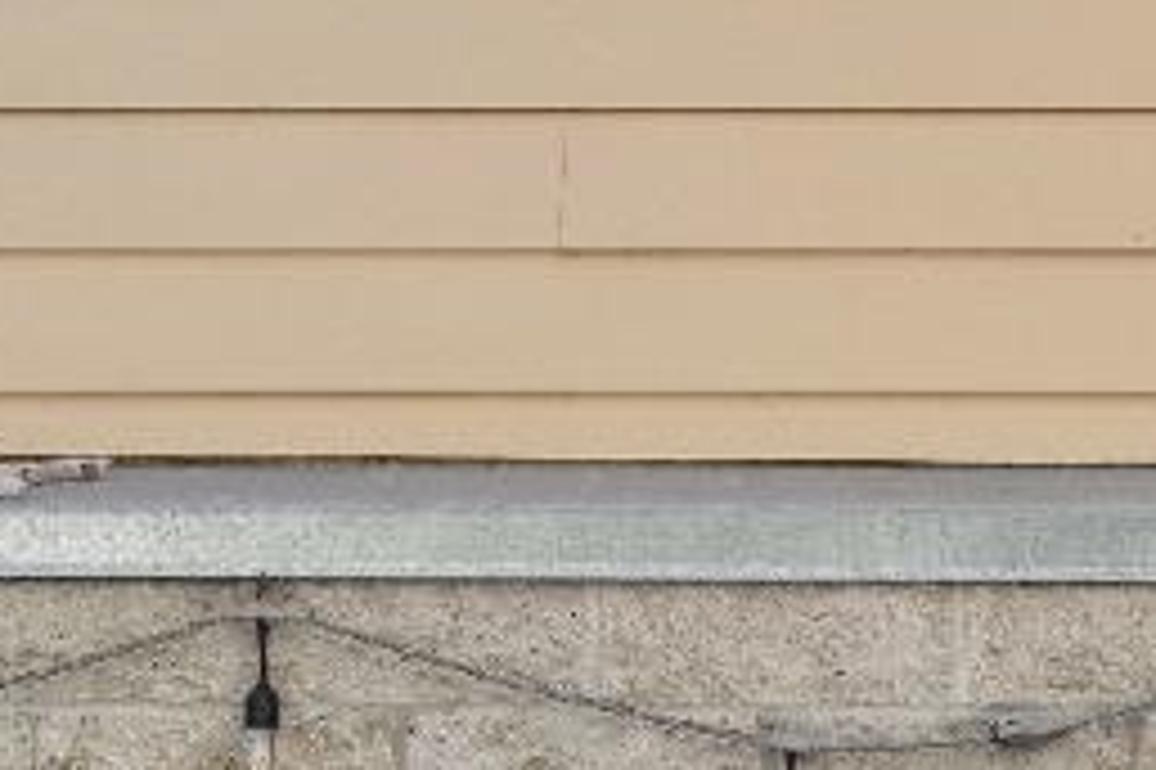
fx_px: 3656
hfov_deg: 17.1
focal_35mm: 114
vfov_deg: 11.9
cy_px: 770
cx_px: 1399
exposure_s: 1/320
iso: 400
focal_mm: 19.5
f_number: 6.3
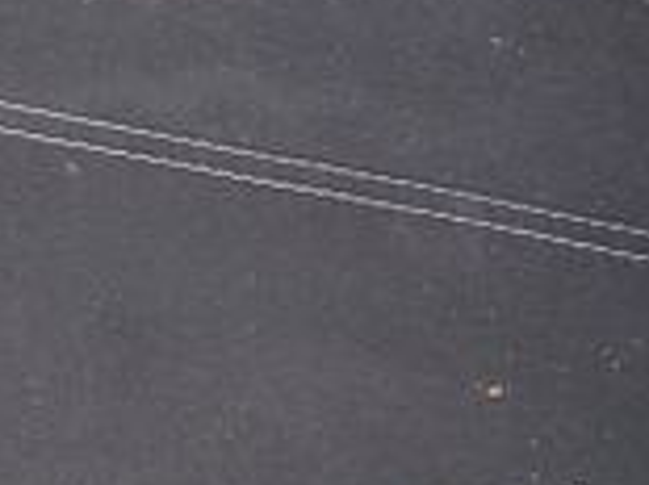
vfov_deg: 7.8
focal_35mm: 178
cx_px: 155
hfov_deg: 11.1
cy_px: -656
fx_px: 3335
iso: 50
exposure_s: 1/180
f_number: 1.8
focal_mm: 6.4
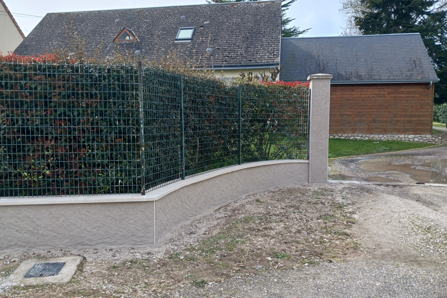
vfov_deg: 45.0
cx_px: 216
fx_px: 360
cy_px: 146
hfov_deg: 63.6
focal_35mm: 29
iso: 20
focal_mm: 4
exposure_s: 1/225
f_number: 1.8
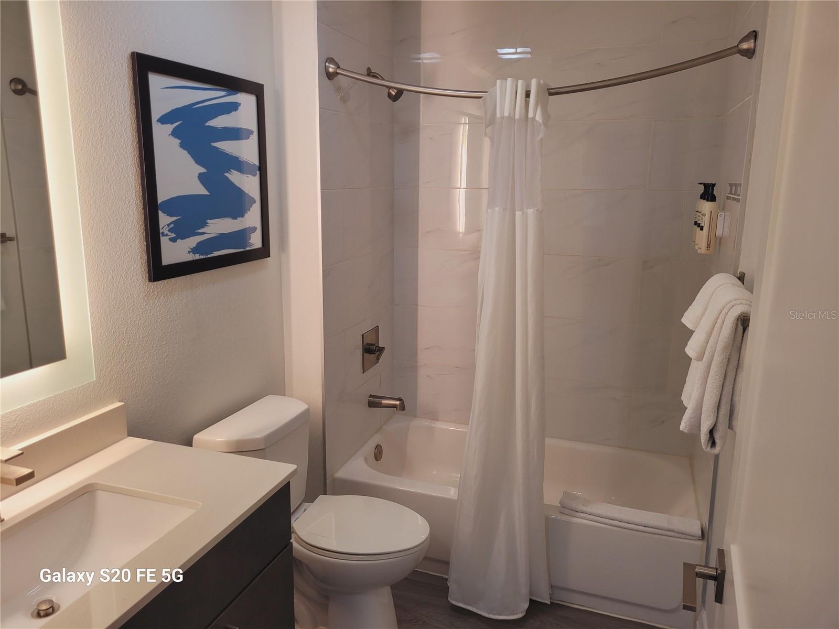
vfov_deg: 53.1
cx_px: 420
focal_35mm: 26
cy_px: 314
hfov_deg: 67.3
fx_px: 630
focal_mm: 5.4
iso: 80
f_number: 1.8
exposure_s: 1/120
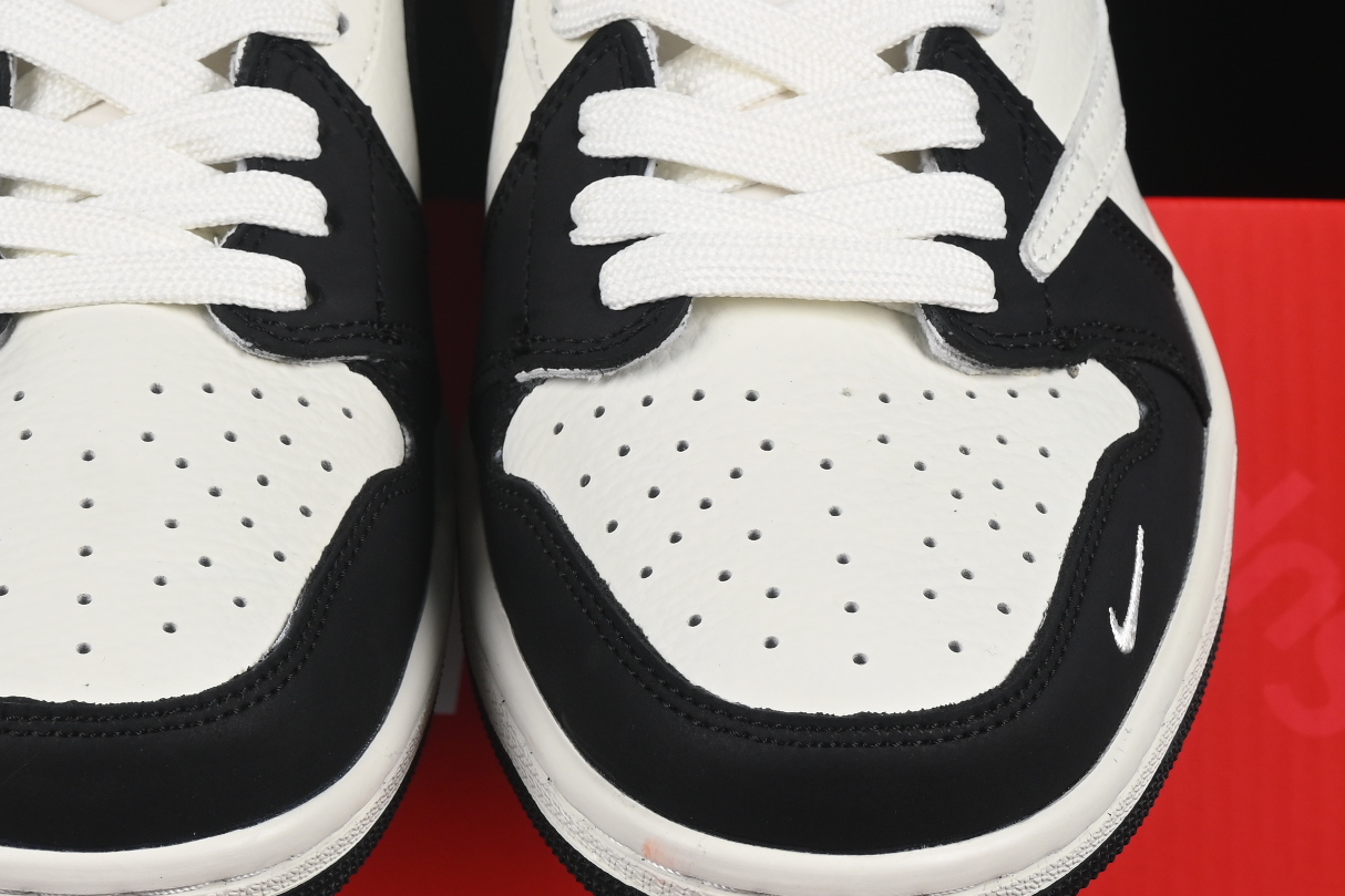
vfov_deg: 8.0
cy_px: 332
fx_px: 6425
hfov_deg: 11.9
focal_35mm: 172
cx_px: 471
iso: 160
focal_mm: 50
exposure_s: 1/60
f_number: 8
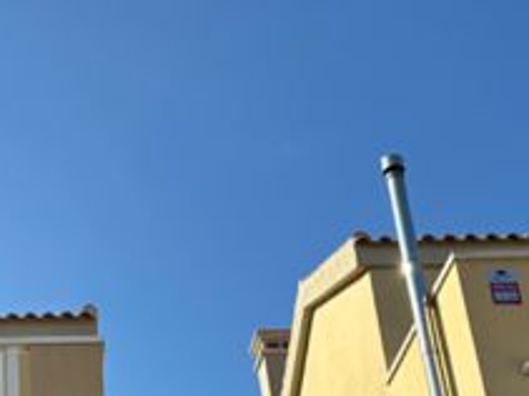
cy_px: 341
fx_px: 1222
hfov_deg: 22.8
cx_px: -69
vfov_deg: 18.2
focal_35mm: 80
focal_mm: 6.86
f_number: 1.78
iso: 80
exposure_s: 1/5525
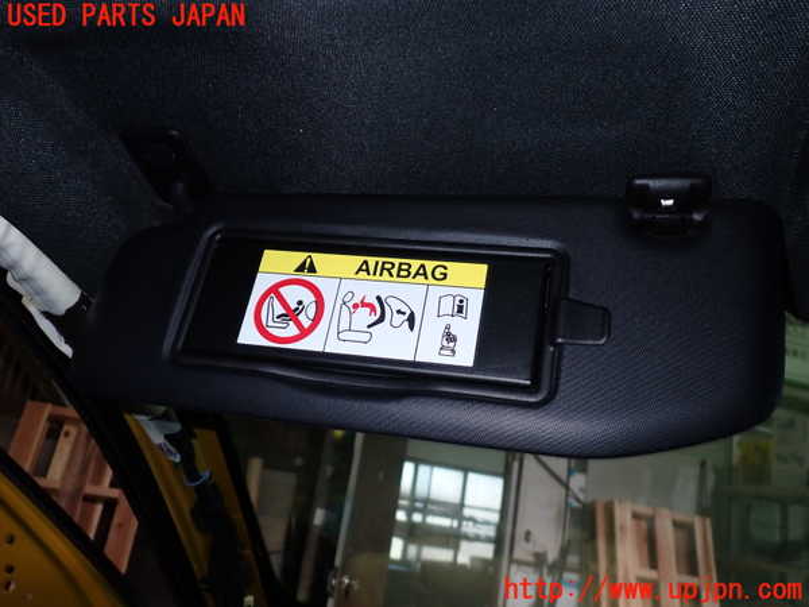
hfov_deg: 60.0
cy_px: 304
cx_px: 404
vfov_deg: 46.8
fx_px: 701
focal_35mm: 30
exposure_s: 1/30
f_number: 6.3
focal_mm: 5.4
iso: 200
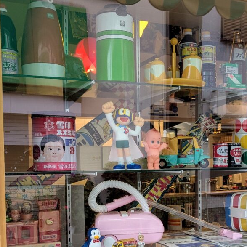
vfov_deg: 32.3
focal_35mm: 52
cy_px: 181
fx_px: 420
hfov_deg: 32.7
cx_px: 151
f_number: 1.73
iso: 53
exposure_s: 1/179
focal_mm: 4.38
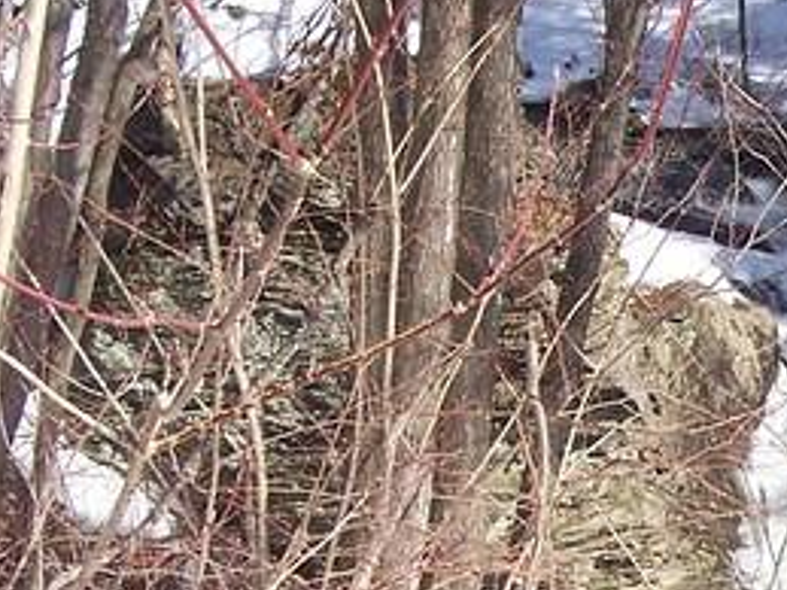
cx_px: 857
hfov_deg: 22.1
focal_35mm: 84
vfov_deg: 17.3
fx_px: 1909
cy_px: 517
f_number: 5.6
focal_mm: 5.6
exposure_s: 1/250
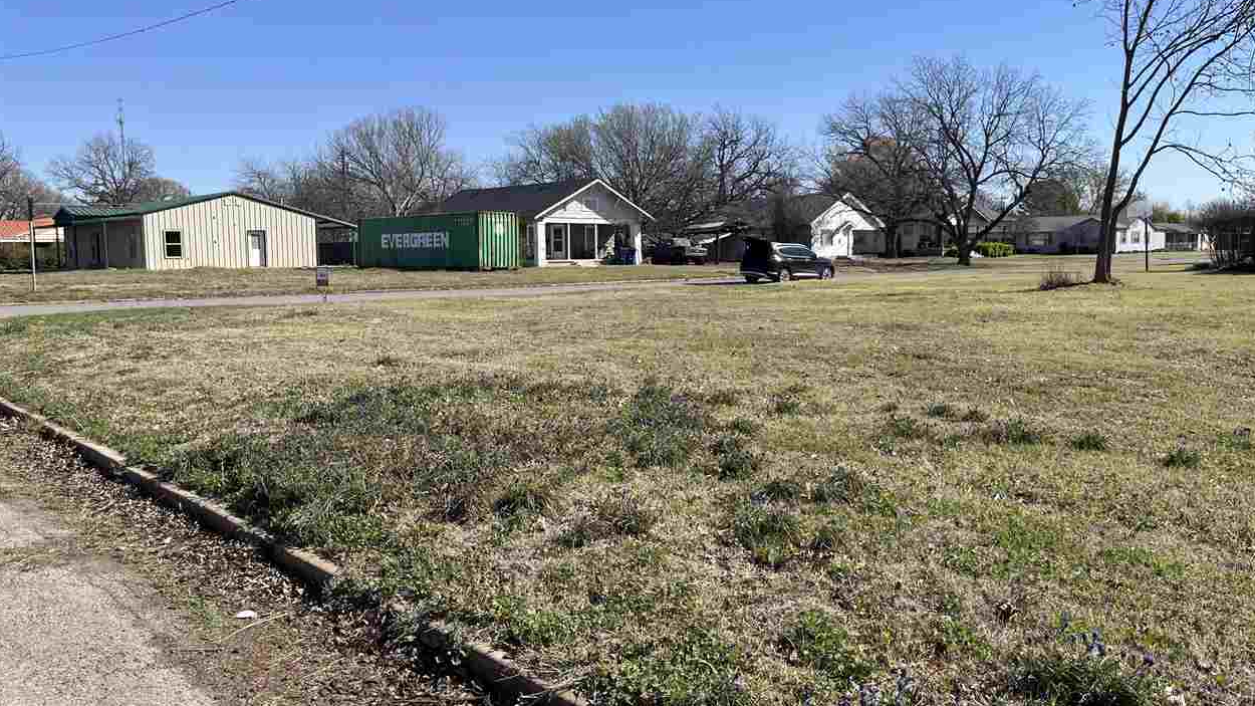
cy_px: 338
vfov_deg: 40.2
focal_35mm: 29
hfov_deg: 66.1
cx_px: 639
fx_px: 965
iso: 50
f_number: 1.6
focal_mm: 5.1
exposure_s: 1/3049
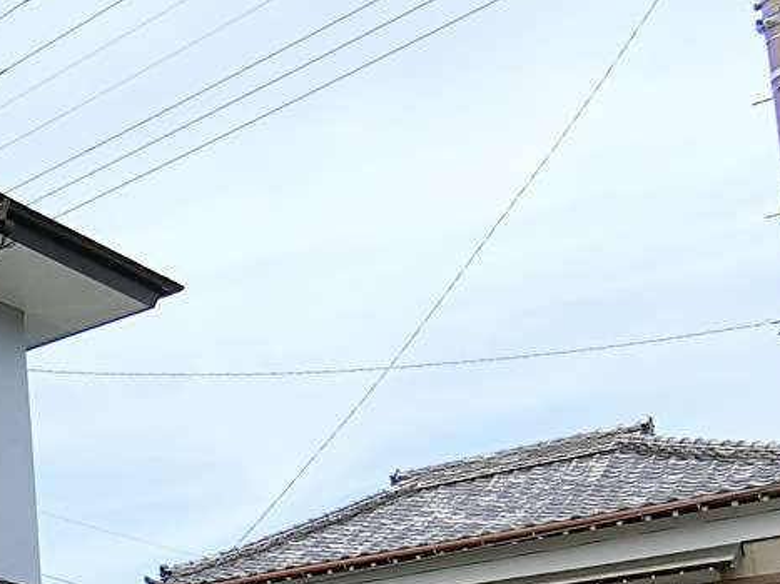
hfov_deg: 24.0
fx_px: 1374
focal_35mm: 61
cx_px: -429
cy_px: 683
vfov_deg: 22.3
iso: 80
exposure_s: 1/800
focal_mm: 4.06
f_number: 2.7
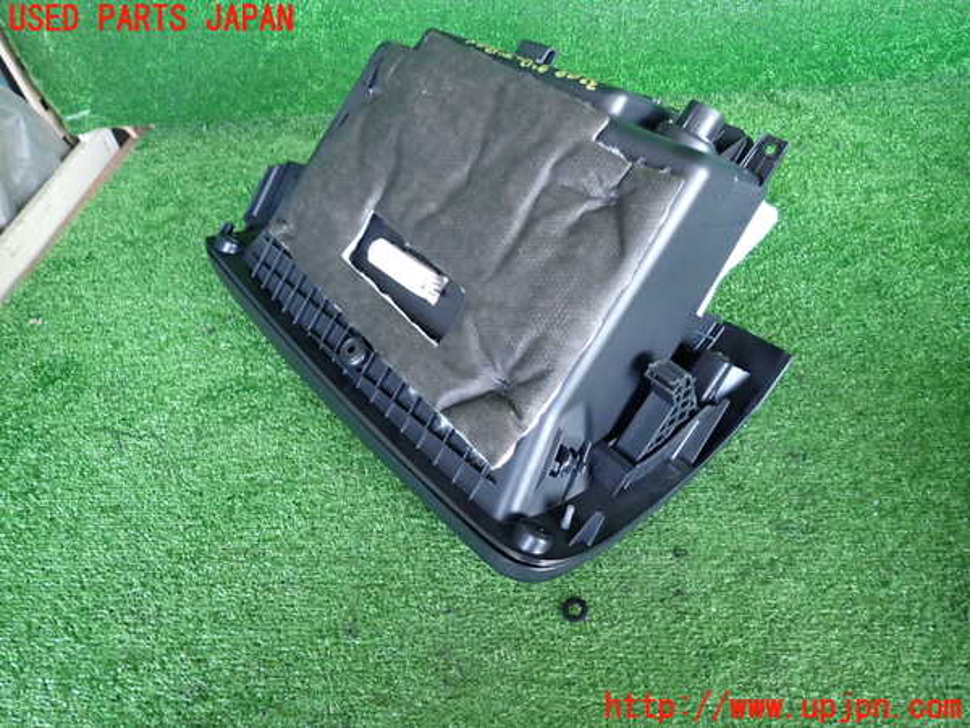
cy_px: 364
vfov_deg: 54.9
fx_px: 701
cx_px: 485
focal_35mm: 25
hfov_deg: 69.4
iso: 250
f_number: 2
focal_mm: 4.5
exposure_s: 1/30
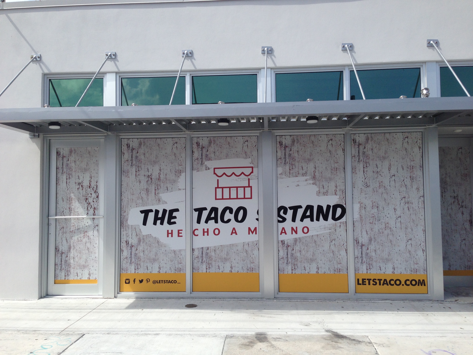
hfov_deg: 55.4
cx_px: 236
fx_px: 451
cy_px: 178
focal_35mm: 33
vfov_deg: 42.9
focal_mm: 4.12
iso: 50
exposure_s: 1/1506
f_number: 2.4
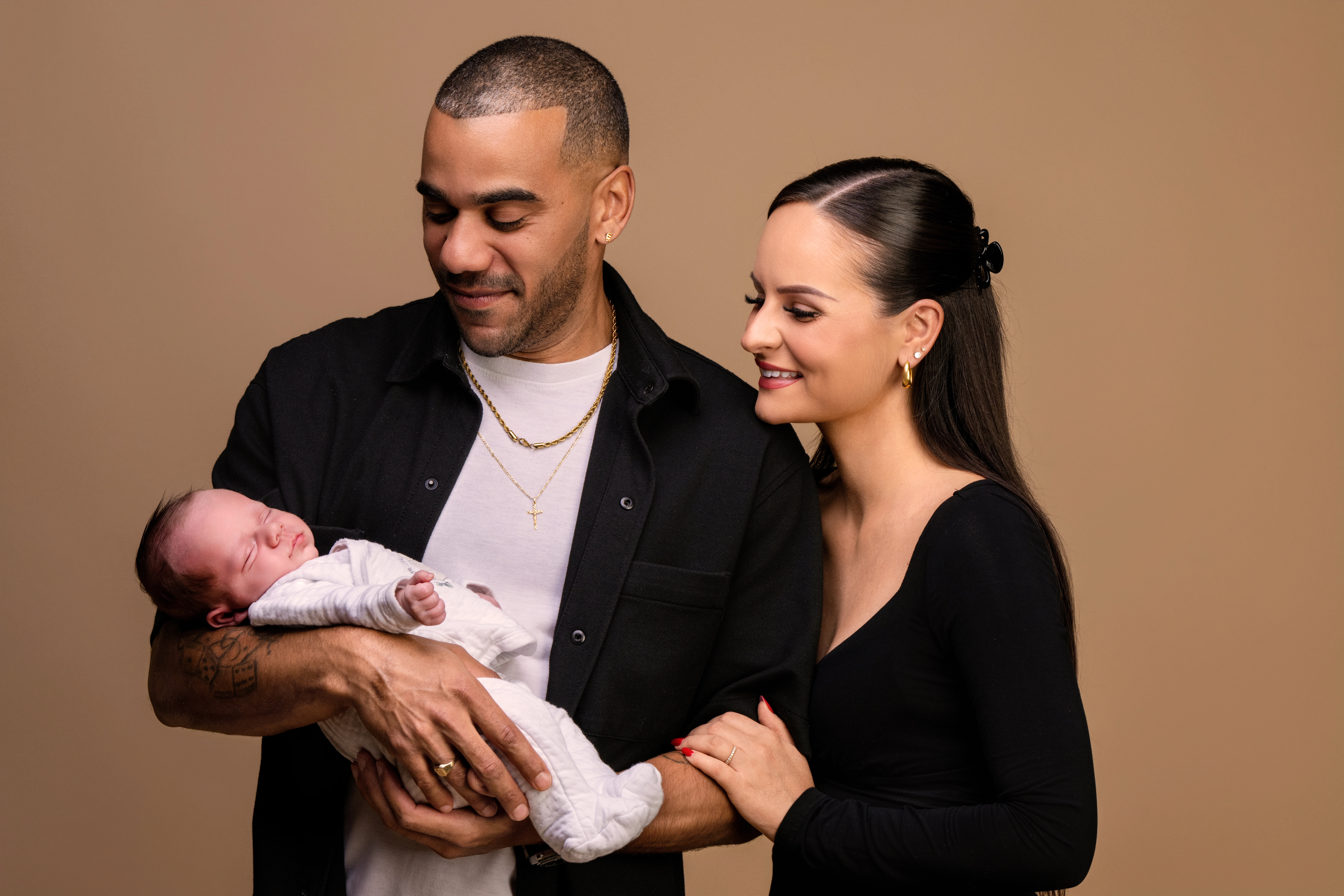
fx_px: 5413
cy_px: 448
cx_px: 672
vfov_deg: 9.5
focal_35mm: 145
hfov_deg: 14.2
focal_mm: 145
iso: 400
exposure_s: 1/160
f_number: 11
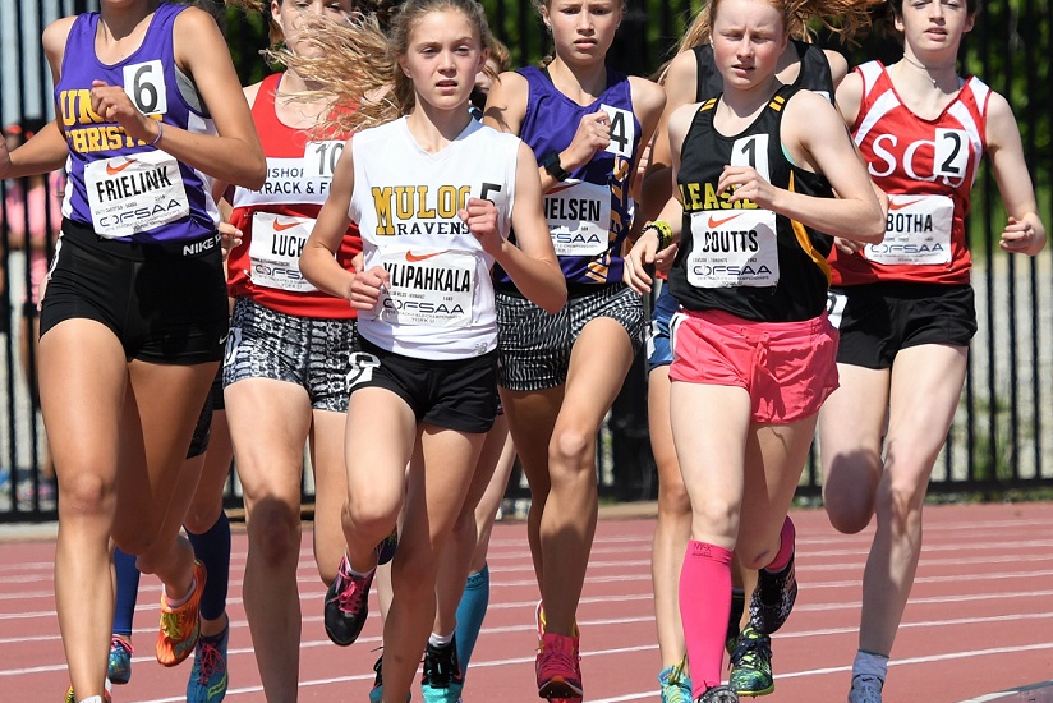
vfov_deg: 4.9
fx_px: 8241
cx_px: 539
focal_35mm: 282
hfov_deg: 7.3
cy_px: 344
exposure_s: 1/1000
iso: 100
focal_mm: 145
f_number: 5
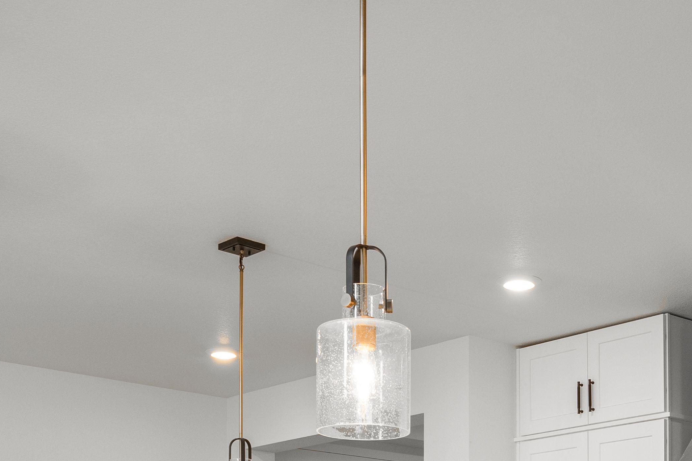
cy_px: 638
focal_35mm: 60
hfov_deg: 33.1
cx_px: 459
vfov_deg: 20.2
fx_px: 1153
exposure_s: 1/4
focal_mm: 18
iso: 320
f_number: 8
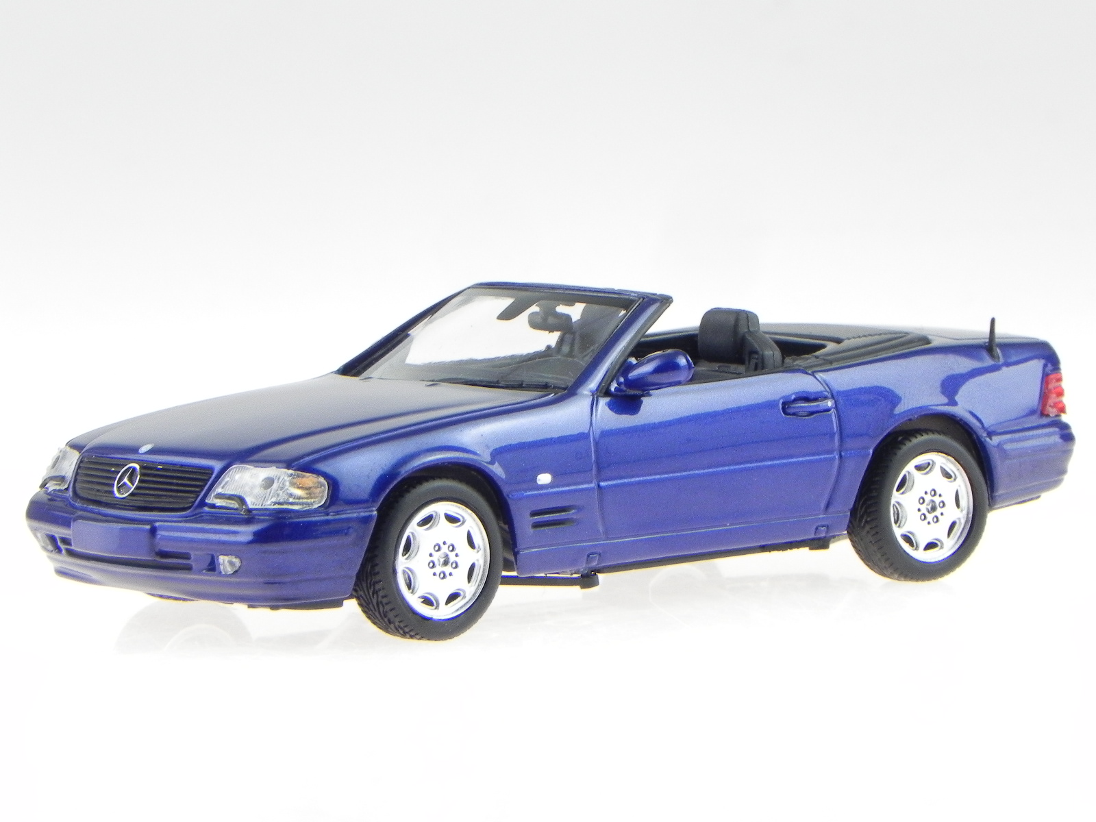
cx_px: 548
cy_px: 411
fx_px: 5826
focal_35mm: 184
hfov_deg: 10.7
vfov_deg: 8.1
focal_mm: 32.7
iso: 278
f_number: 8
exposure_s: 1/22.2
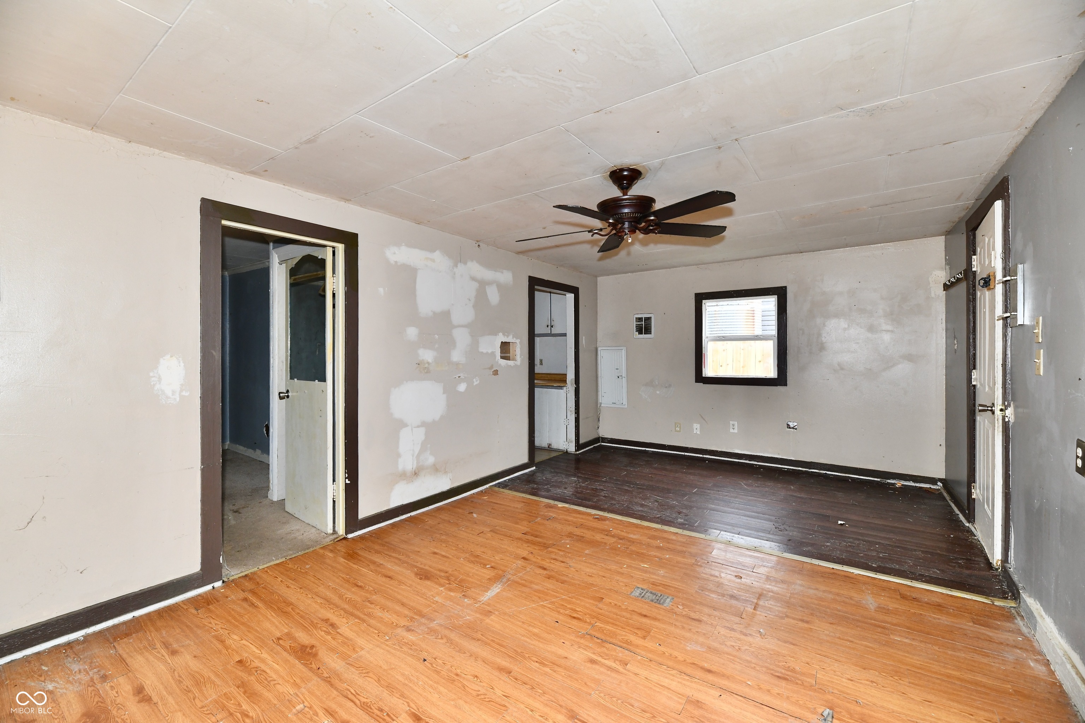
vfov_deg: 81.2
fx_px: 422
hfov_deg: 104.3
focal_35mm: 14
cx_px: 542
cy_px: 362
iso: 800
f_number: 7.1
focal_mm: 14
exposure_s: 1/60
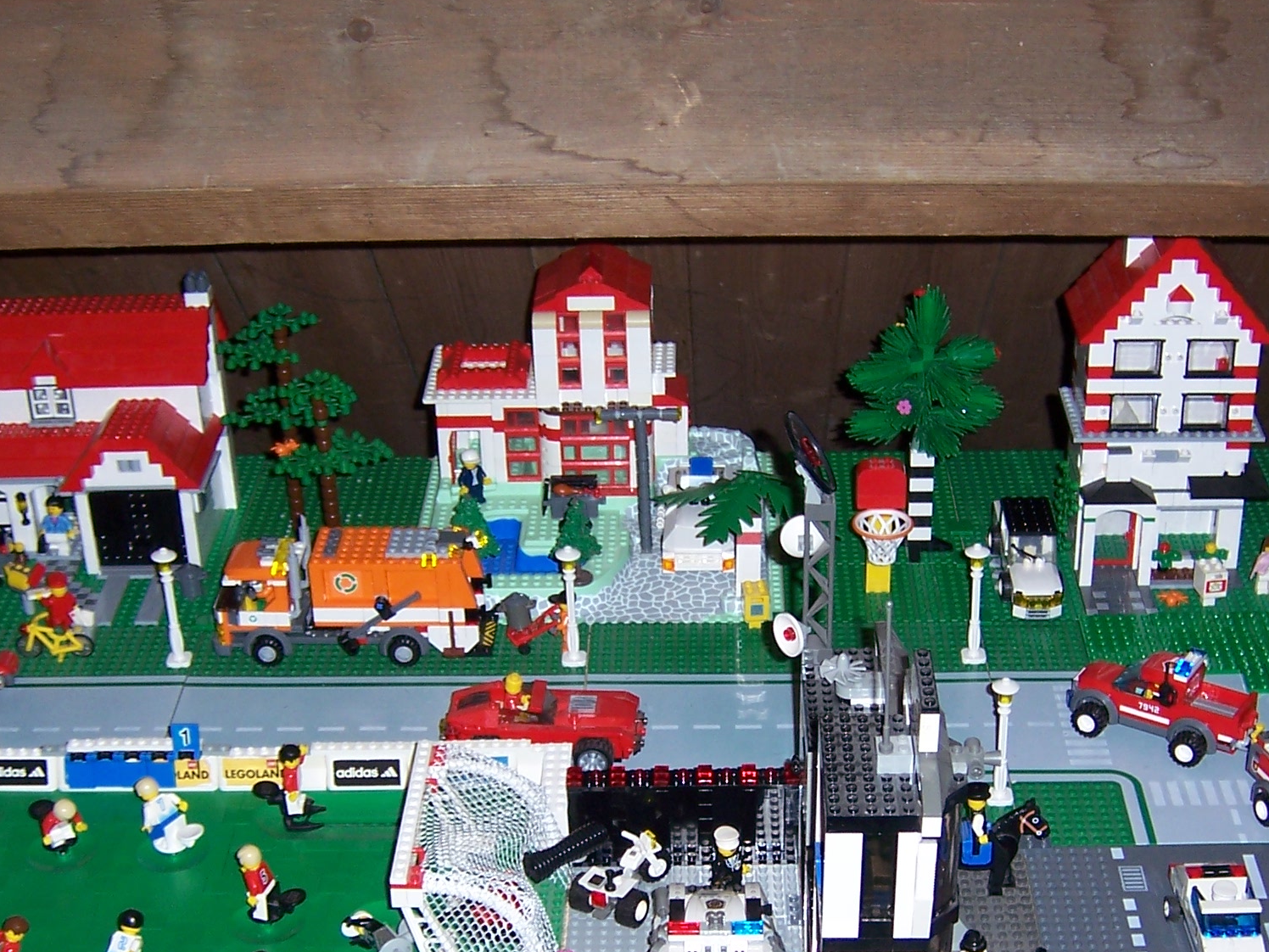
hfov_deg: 31.2
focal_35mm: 62
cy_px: 678
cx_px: 684
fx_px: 2273
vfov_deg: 23.5
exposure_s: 1/60
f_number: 2.8
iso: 80
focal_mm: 6.2
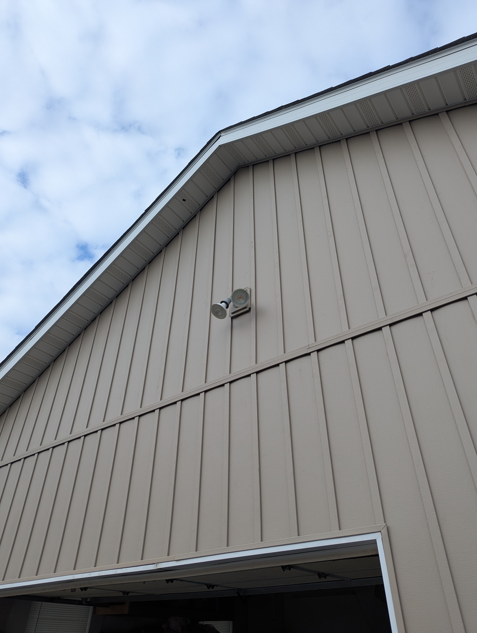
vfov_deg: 71.5
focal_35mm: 24
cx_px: 238
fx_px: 440
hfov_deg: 56.9
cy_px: 316
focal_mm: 6.81
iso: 46
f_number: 1.85
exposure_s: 1/1451
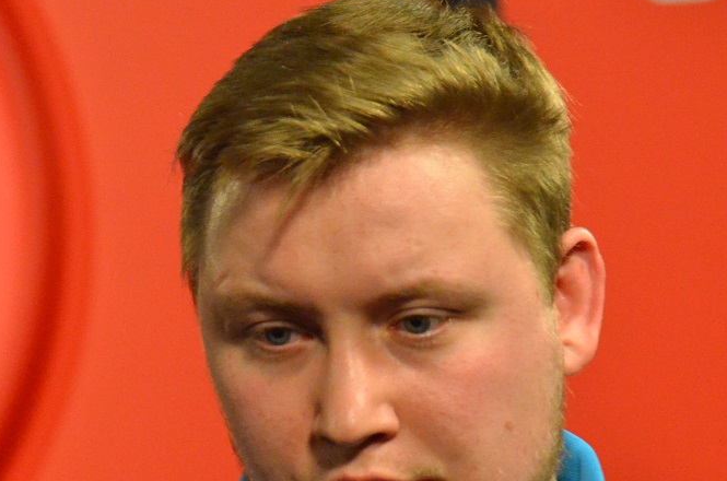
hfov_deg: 3.7
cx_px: 317
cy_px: 385
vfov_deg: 2.5
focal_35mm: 556
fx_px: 11201
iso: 5000
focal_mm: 200
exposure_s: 1/320
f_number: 5.6
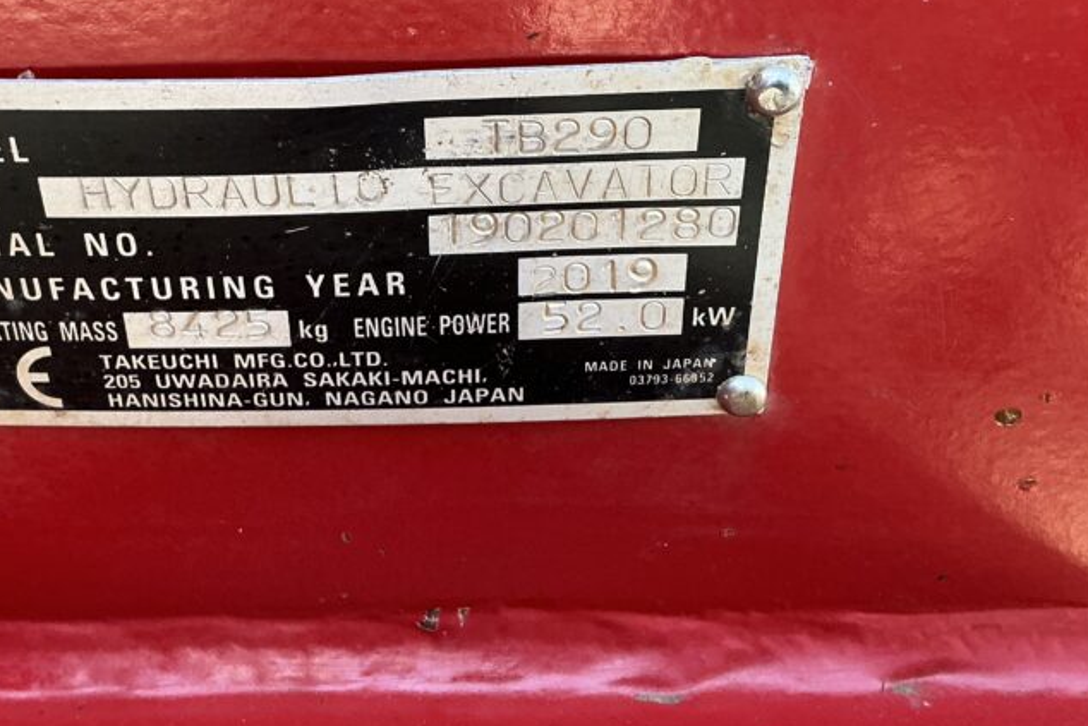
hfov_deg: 41.7
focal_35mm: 47
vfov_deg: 28.5
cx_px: 426
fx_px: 1421
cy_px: 252
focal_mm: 3
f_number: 1.8
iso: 50
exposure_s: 1/122
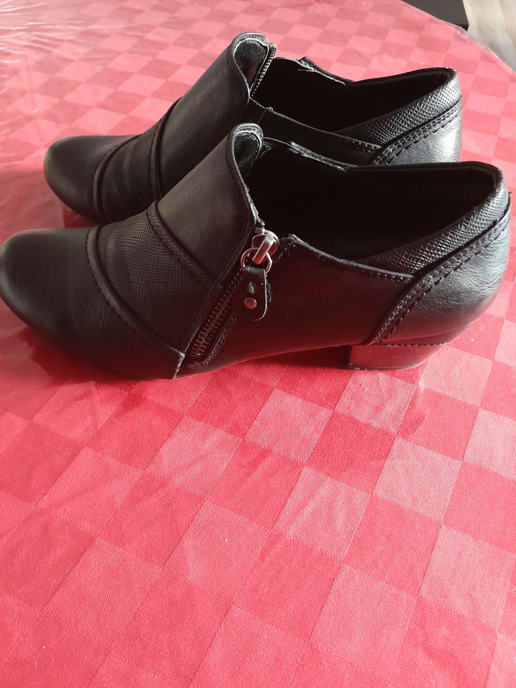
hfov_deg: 51.4
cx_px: 258
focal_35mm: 27
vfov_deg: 65.3
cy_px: 344
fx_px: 537
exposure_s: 1/20
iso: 1000
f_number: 1.8
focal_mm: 4
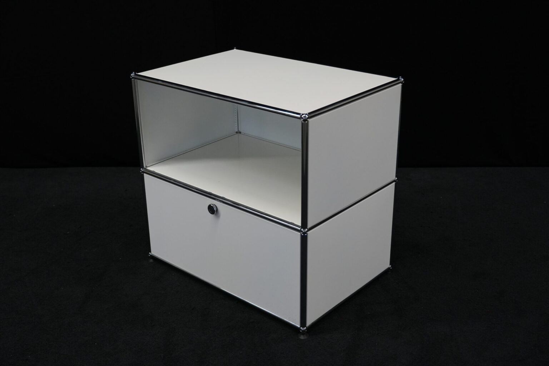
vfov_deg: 31.9
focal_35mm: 42
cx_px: 274
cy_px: 183
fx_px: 640
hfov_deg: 46.4
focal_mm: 42
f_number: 4
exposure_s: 1/160
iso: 2500
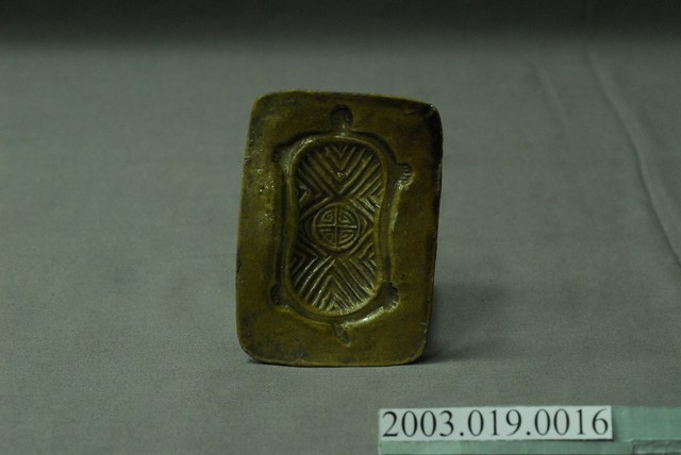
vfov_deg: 15.2
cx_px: 340
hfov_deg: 22.6
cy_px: 228
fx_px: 1704
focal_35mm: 90
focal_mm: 60
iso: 1000
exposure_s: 1/10
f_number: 10
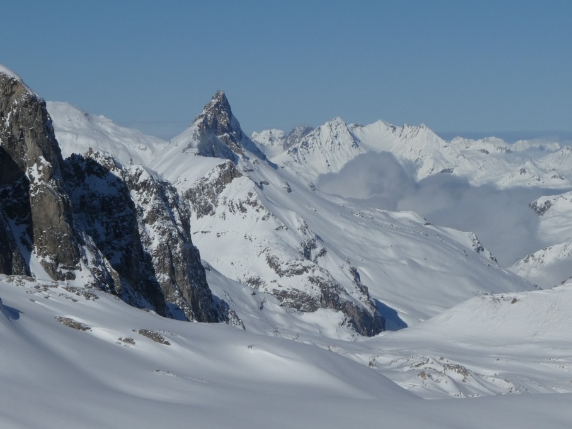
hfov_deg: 13.0
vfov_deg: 9.8
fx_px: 2512
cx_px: 242
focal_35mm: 152
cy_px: 151
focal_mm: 20.6
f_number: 8
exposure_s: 1/1000
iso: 80
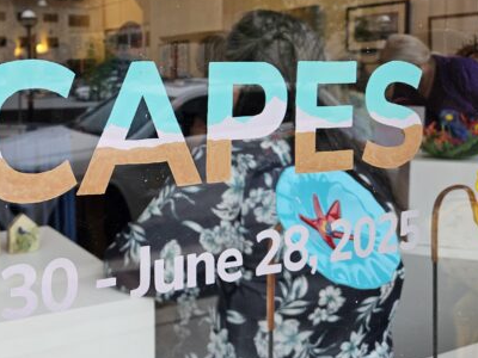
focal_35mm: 40
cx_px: 85
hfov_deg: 44.2
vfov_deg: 35.6
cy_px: 122
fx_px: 552
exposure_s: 1/120
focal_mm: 5.4
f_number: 1.8
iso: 25
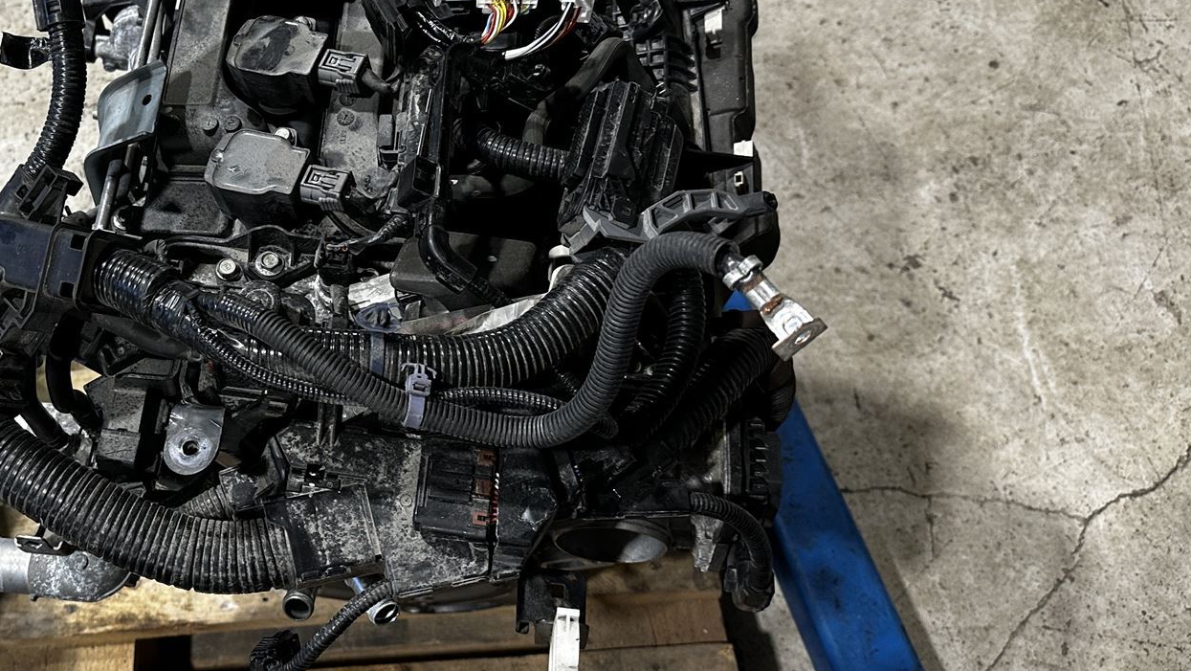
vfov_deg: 27.6
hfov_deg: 45.4
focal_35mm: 43
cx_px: 275
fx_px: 1358
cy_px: 251
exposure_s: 1/100
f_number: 1.78
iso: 160
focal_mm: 6.86
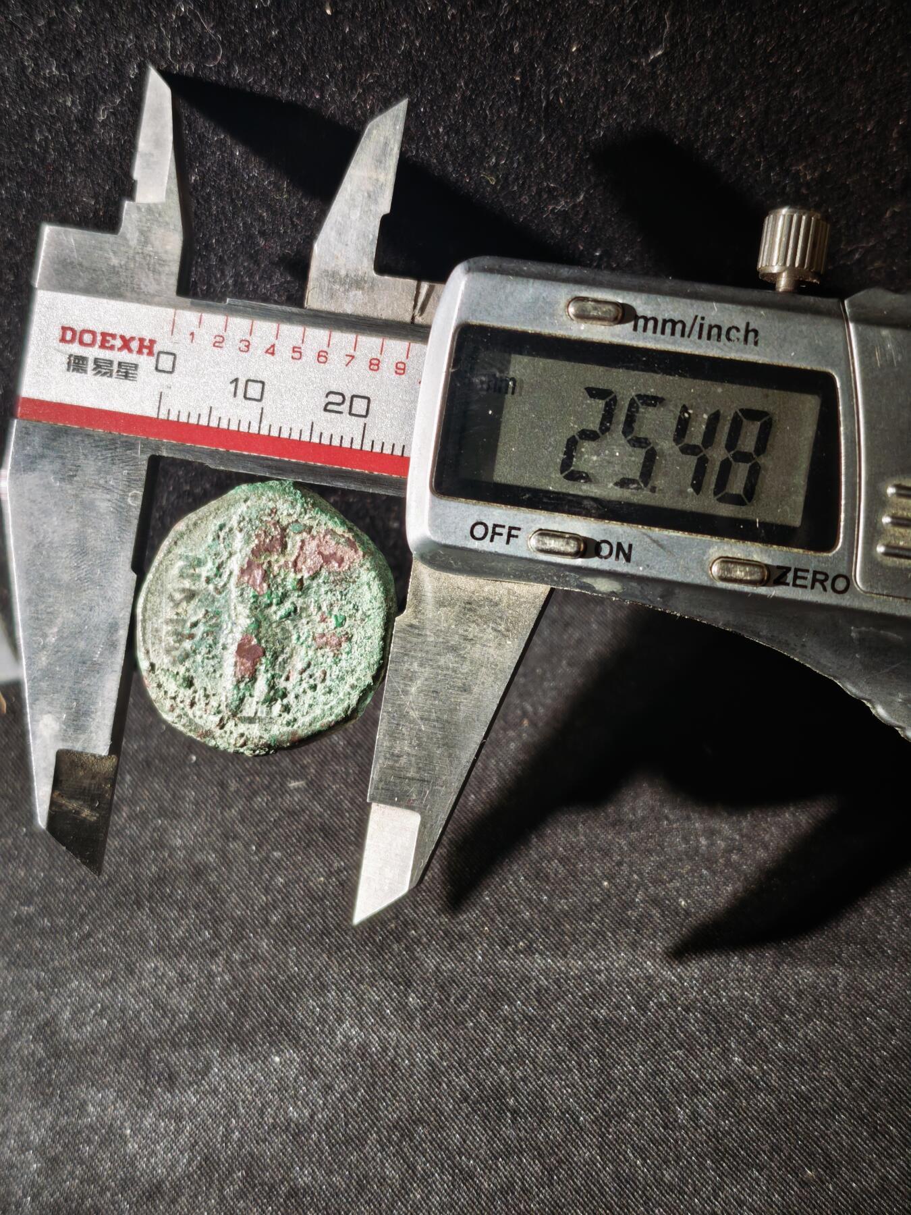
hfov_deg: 29.1
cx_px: 456
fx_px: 1754
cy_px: 608
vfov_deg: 38.2
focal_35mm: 50
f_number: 1.63
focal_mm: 5.85
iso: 400
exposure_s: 1/79.9
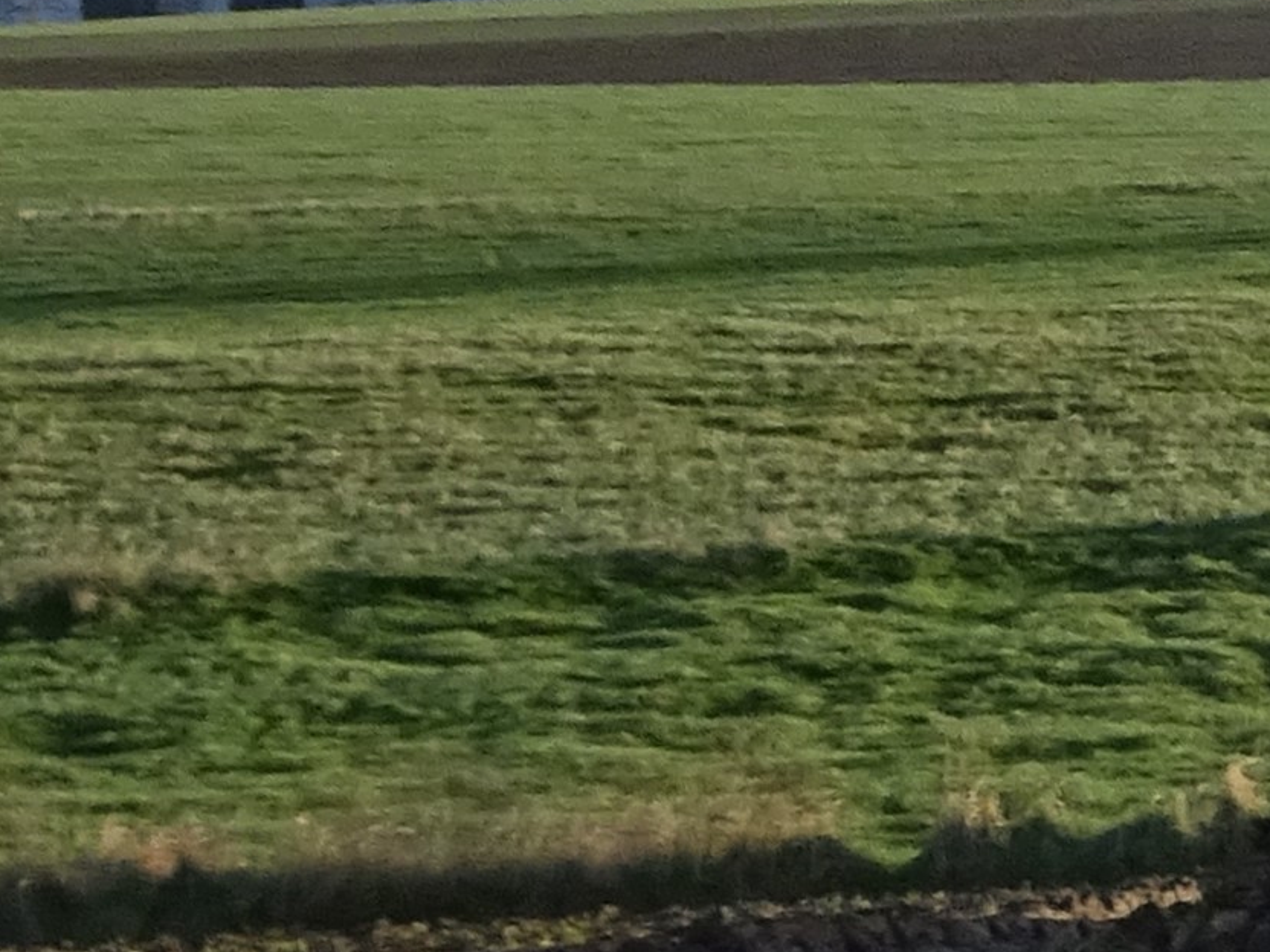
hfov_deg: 8.1
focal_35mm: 216
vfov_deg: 6.9
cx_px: 3548
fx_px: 7925
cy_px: 94
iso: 80
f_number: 4
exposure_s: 1/320
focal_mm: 6.56
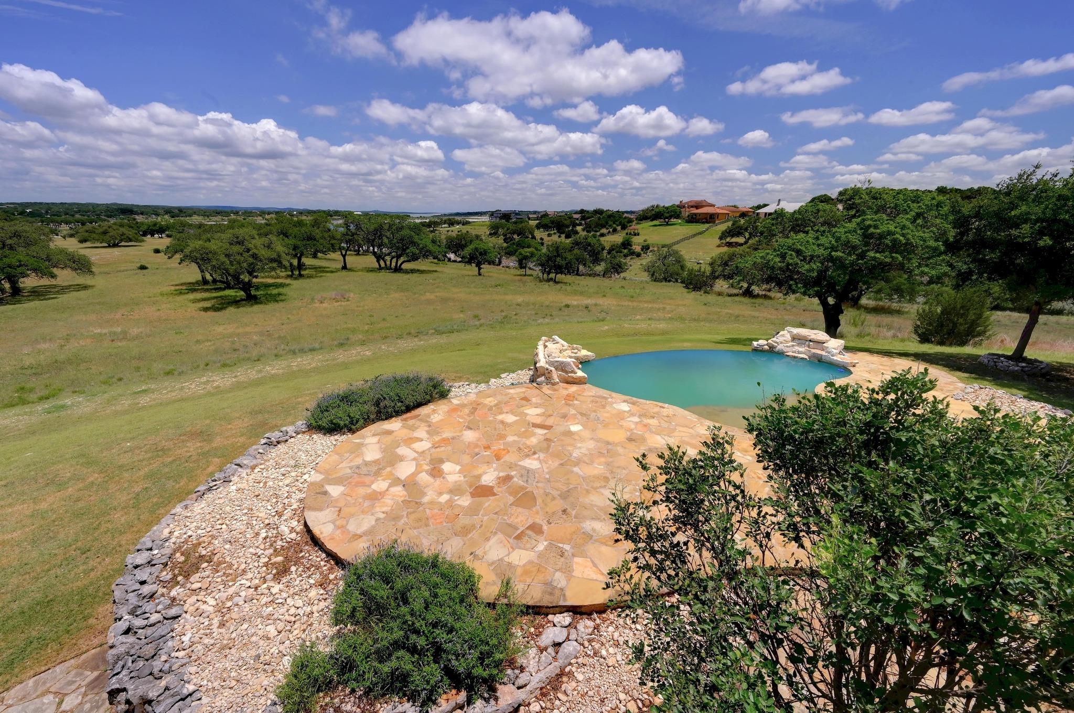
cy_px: 356
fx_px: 417
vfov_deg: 81.1
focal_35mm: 14
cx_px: 537
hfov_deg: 104.3
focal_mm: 14
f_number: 14
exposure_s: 1/500
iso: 800
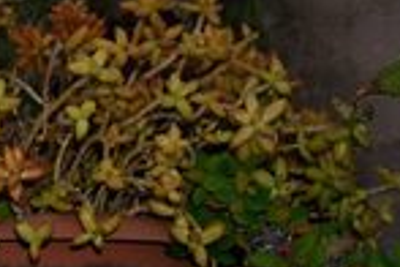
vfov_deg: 12.0
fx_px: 1222
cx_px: -220
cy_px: 365
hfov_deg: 16.7
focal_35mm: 110
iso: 100
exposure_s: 1/60
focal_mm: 18
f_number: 8
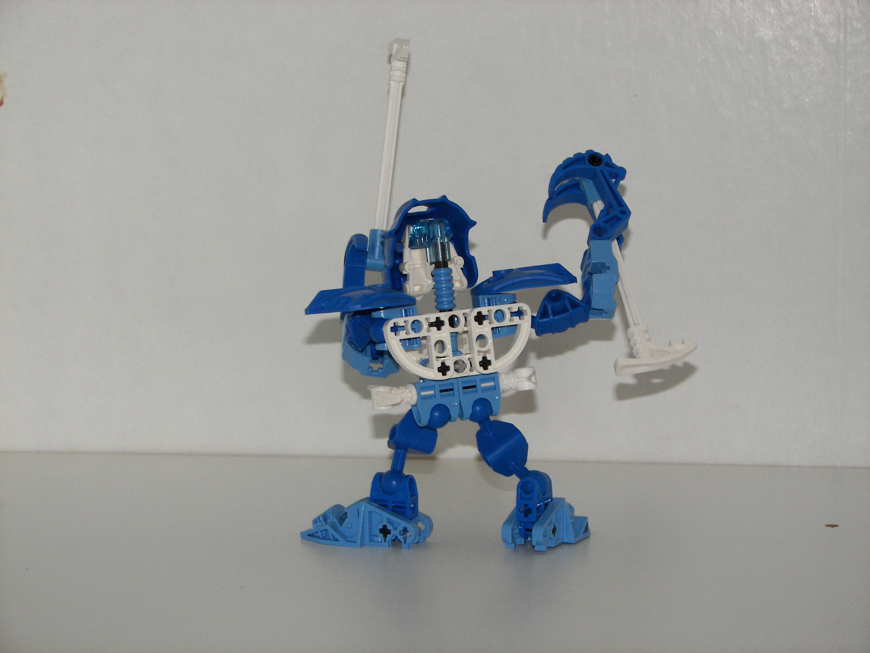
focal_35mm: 110
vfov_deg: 13.5
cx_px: 435
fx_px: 2765
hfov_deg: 17.9
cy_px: 326
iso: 100
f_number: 3.2
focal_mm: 18.3
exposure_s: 1/40
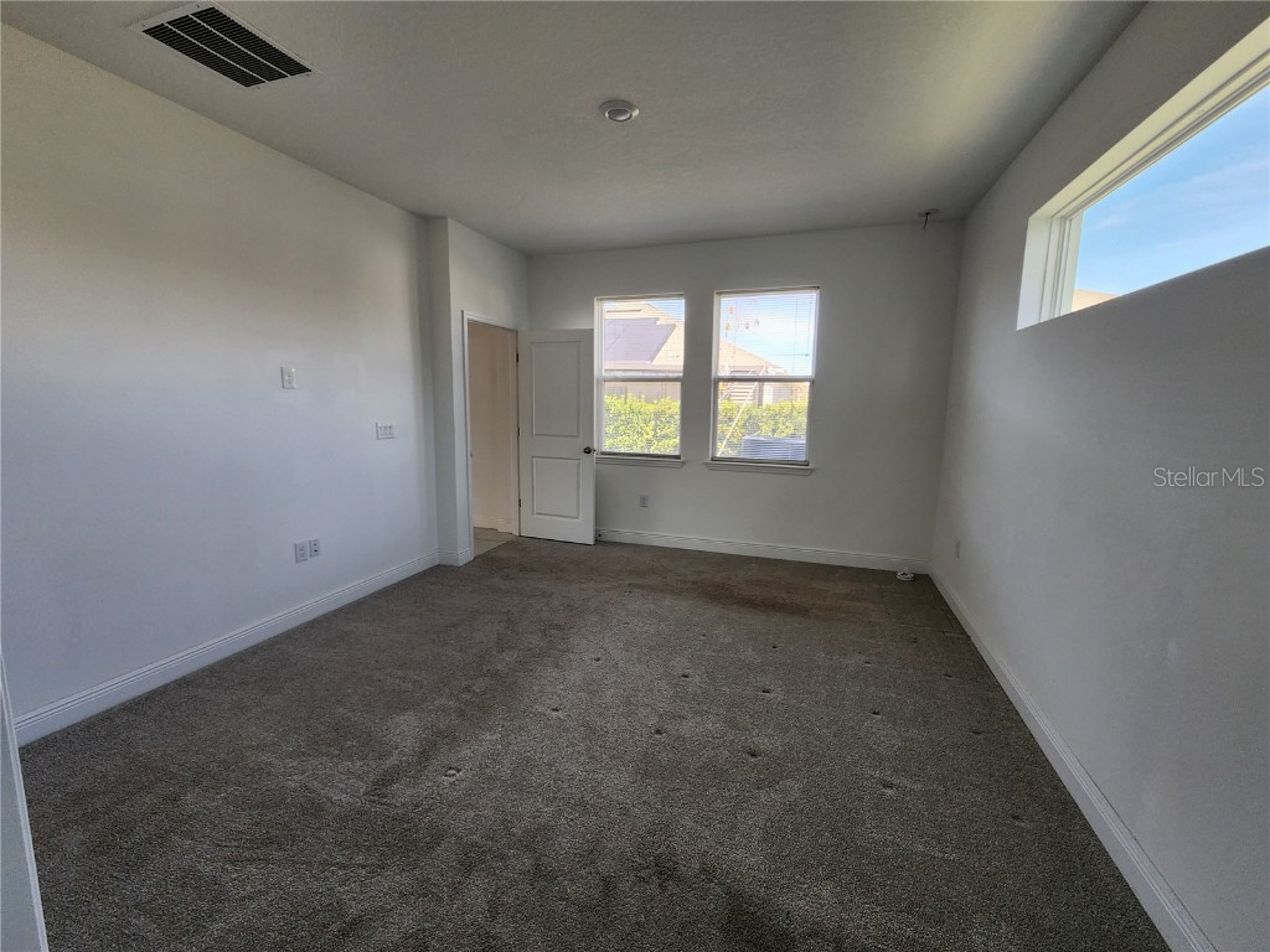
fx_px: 477
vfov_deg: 89.9
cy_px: 476
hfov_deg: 106.2
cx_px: 635
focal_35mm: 13
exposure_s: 1/120
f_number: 2.2
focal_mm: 2.2
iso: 100
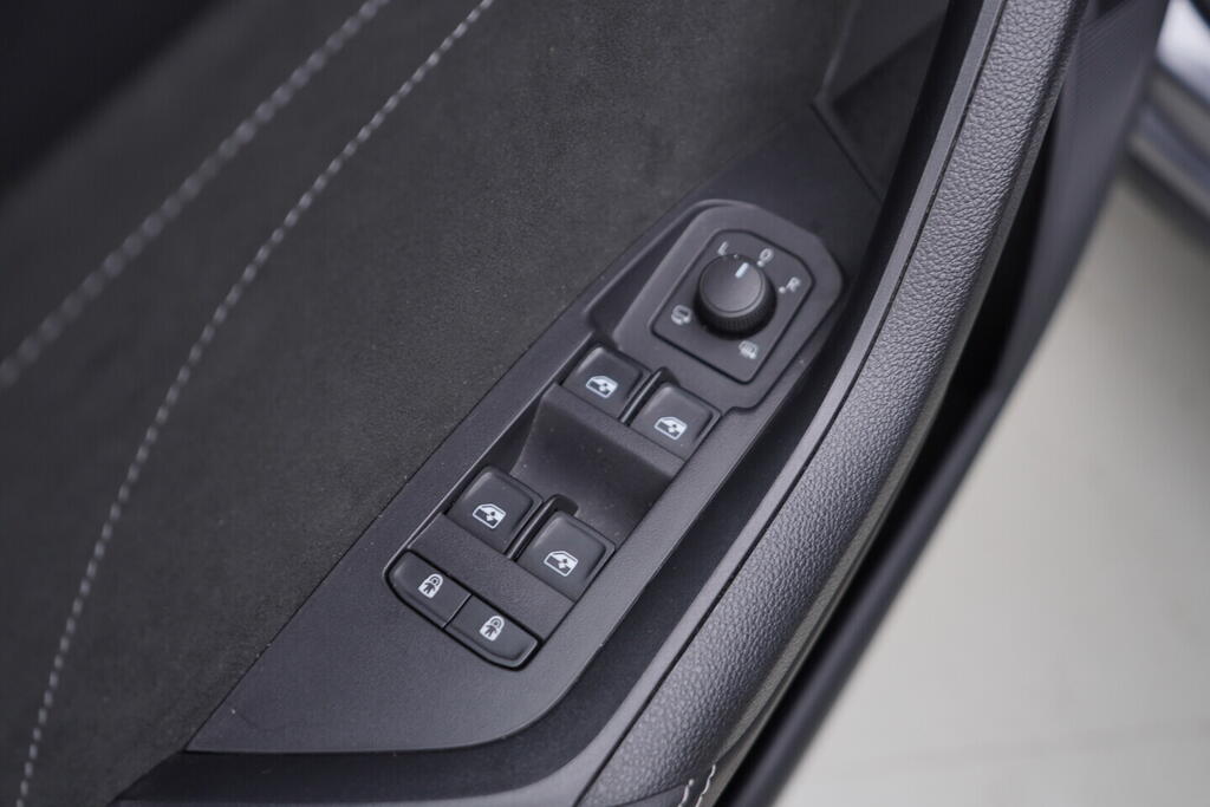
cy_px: 404
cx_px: 605
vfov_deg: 36.9
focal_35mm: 36
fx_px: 1210
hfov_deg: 53.1
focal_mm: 24
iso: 125
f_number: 2.8
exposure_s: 1/40
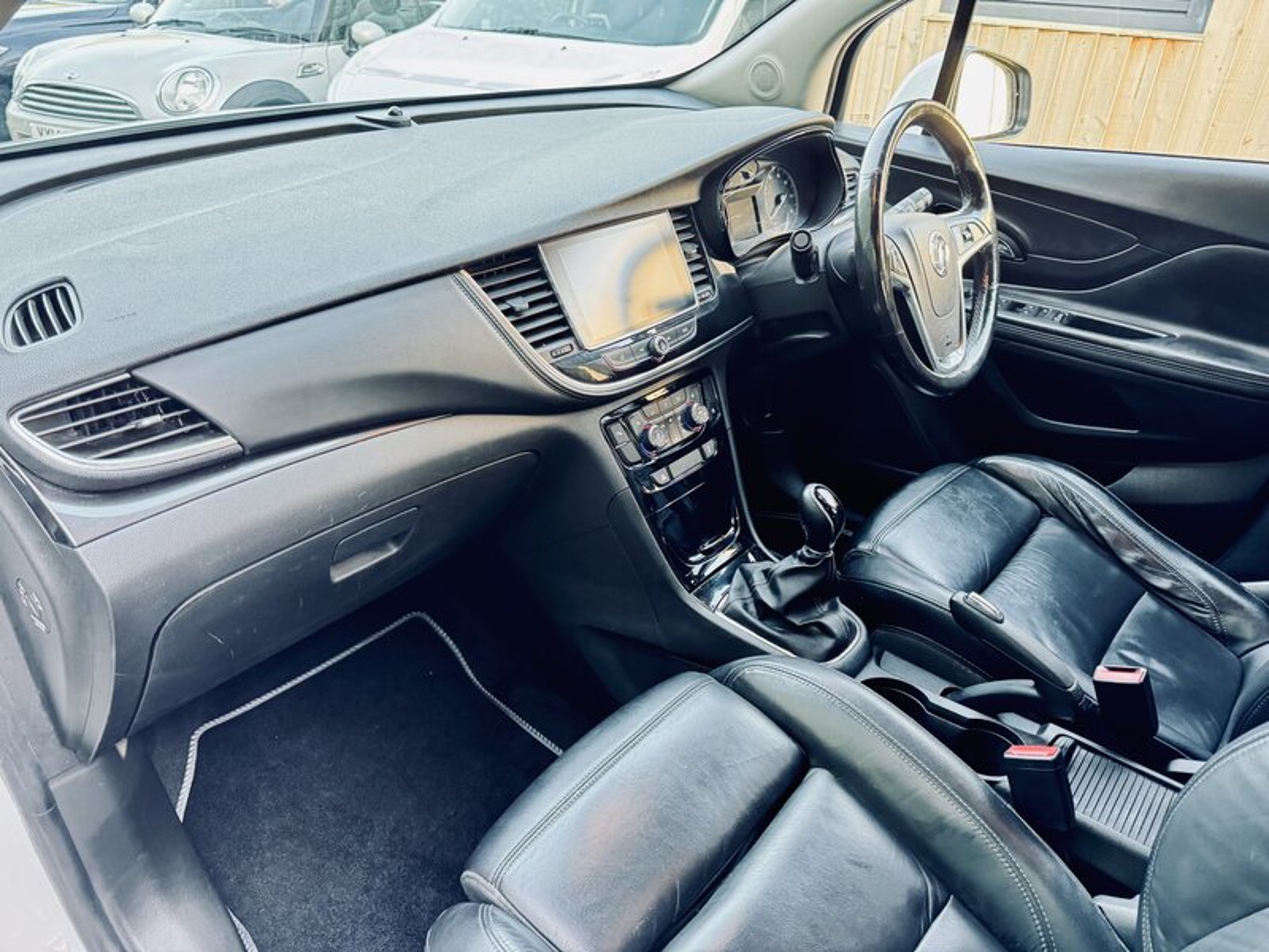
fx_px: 880
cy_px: 476
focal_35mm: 24
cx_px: 634
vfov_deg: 56.8
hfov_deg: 71.6
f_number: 1.78
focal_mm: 6.76
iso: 800
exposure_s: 1/54
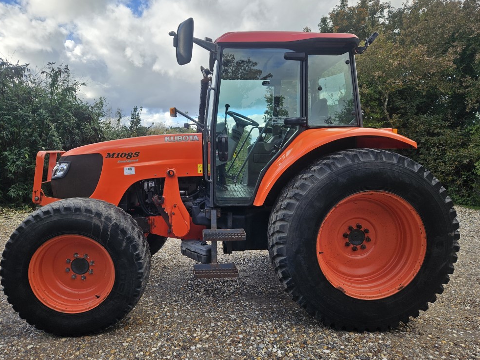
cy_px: 178
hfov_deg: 71.6
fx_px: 333
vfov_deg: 56.8
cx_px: 230
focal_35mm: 24
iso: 32
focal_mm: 5.4
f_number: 1.8
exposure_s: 1/599
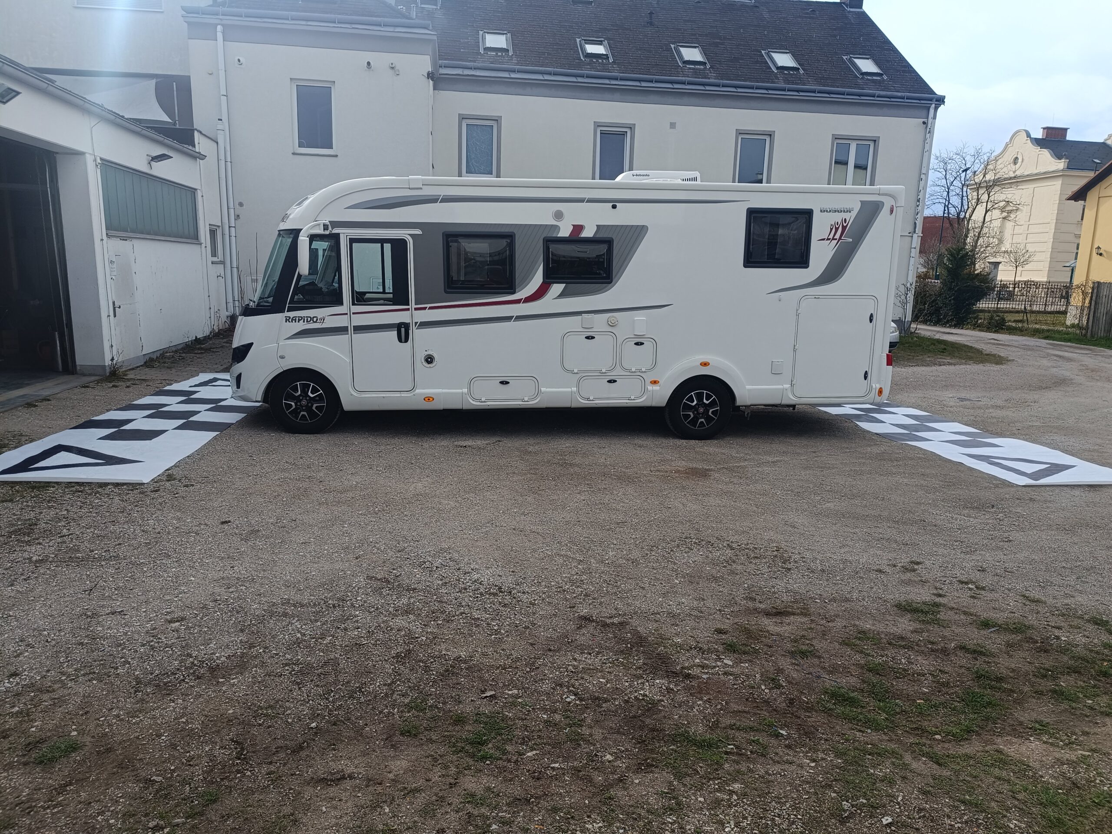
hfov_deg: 71.6
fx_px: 771
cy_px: 417
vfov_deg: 56.8
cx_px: 556
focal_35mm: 24
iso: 51
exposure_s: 1/765
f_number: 1.88
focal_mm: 5.59
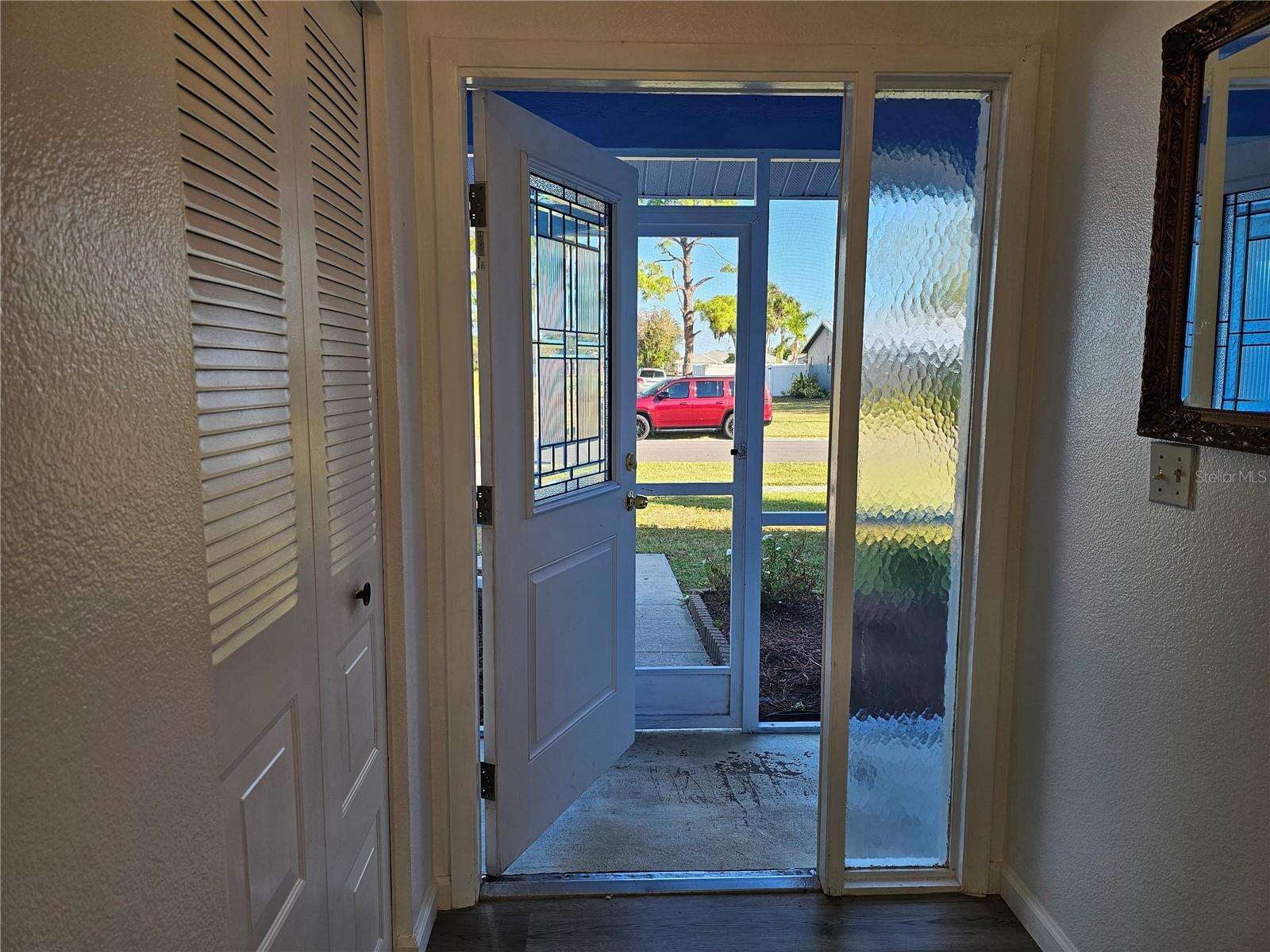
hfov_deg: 73.9
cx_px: 635
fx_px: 844
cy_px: 476
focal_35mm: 23
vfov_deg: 58.9
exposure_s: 1/120
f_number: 1.7
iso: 25
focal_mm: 6.3
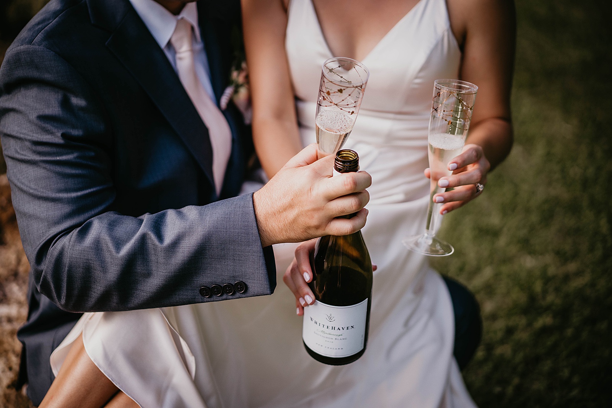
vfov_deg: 24.6
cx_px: 306
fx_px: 935
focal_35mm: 55
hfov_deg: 36.2
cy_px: 204
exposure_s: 1/1000
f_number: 1.8
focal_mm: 55
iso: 400
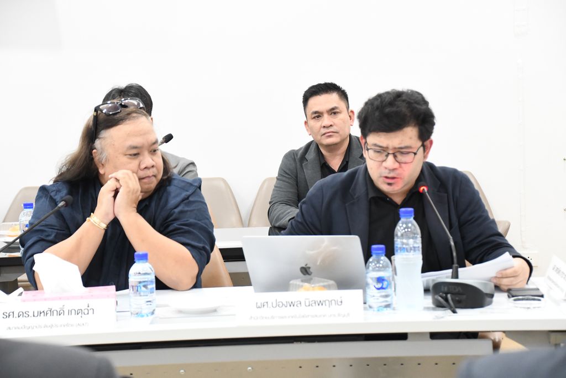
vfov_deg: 14.7
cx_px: 283
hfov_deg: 21.9
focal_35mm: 93
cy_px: 189
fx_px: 1462
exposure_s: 1/50
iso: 4000
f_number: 5
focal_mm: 62
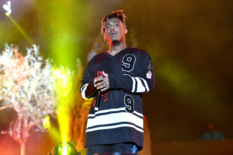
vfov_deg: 15.2
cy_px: 78
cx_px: 116
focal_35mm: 90
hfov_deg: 22.6
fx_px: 582
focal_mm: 90
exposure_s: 1/800
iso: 4000
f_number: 2.8
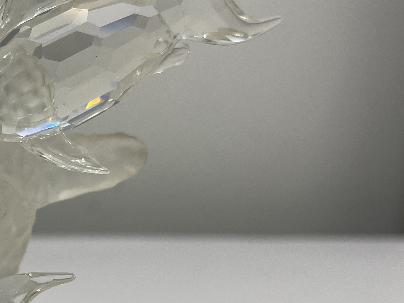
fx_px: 864
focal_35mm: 74
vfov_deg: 19.7
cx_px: -47
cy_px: 234
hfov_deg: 24.5
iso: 32
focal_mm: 5.1
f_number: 1.6
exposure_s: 1/428
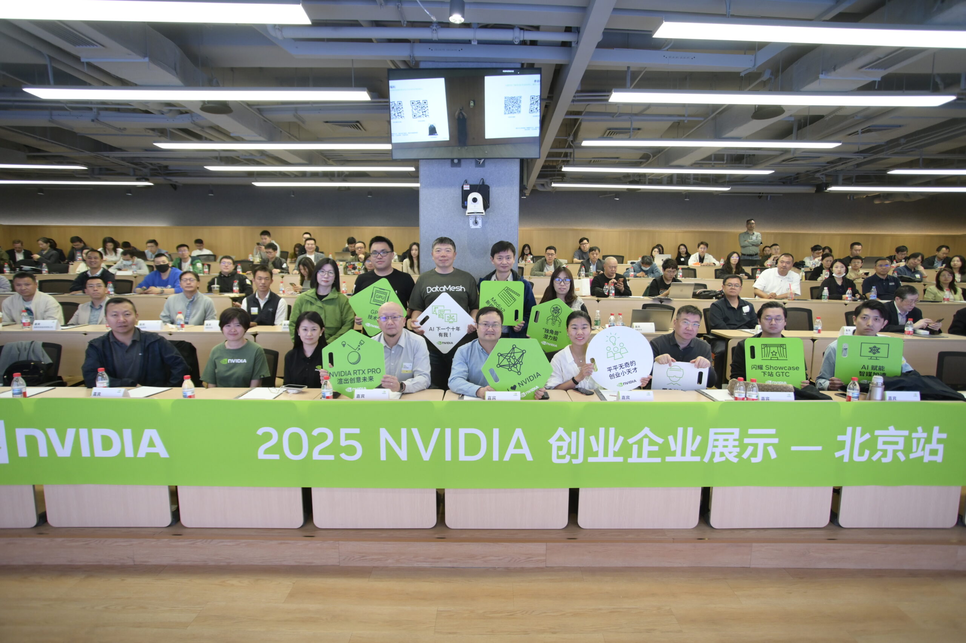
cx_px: 483
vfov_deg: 70.4
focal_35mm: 17
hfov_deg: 93.3
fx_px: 456
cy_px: 322
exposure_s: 1/200
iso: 1600
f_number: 4
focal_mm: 17
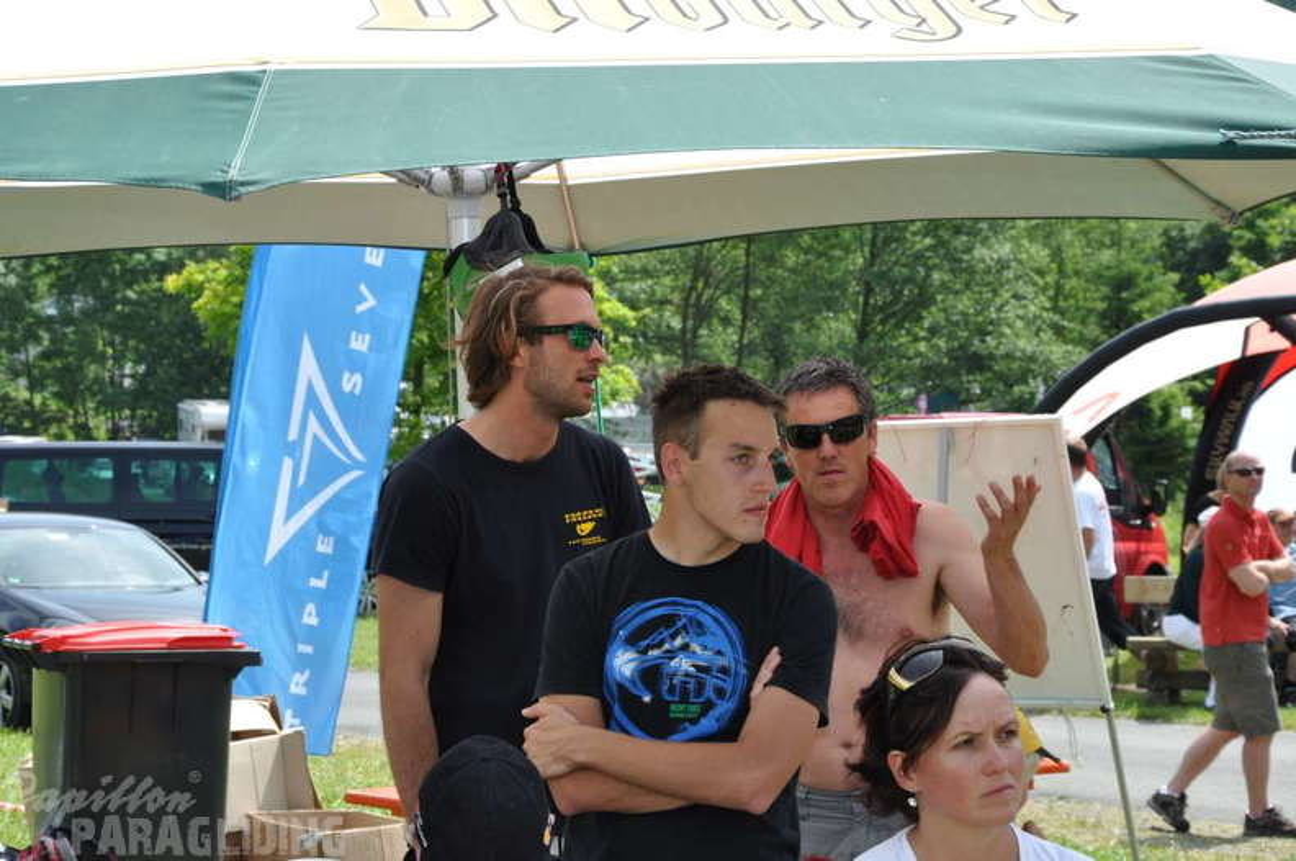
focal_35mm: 99
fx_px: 3560
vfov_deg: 13.8
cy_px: 430
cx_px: 648
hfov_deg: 20.6
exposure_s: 1/200
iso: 200
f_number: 9
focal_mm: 66
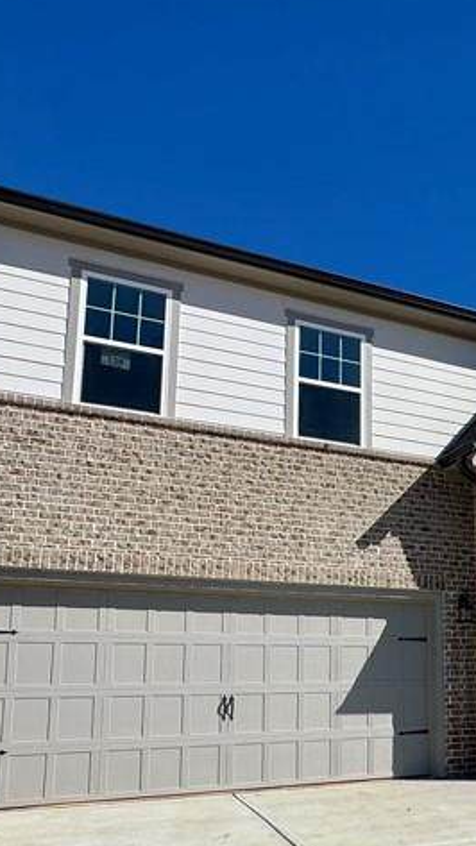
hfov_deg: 33.0
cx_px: 462
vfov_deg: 58.0
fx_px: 741
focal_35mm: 33
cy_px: 574
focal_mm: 2.22
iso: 50
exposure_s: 1/3906
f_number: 2.2
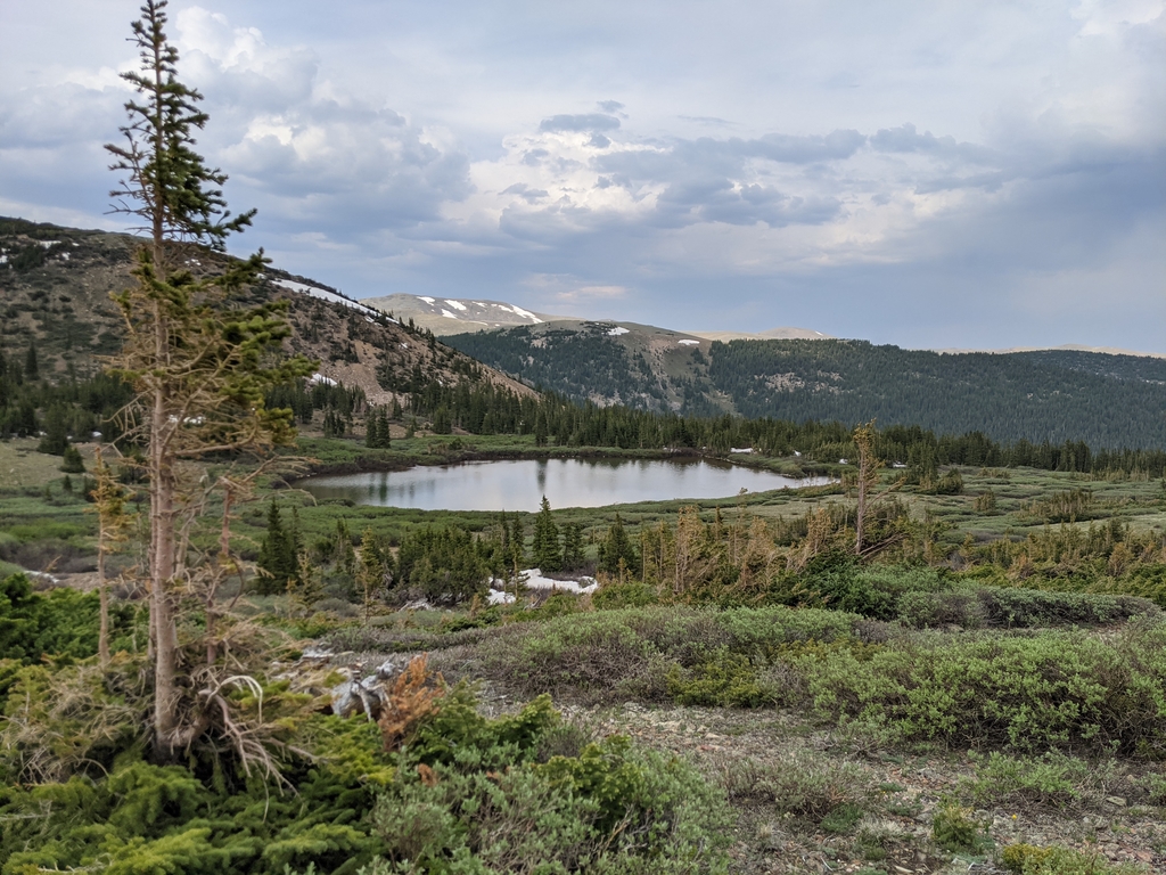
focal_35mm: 27
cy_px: 438
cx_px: 583
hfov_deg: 65.3
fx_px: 909
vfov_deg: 51.4
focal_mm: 4.44
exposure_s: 1/2347
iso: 59
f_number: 1.8
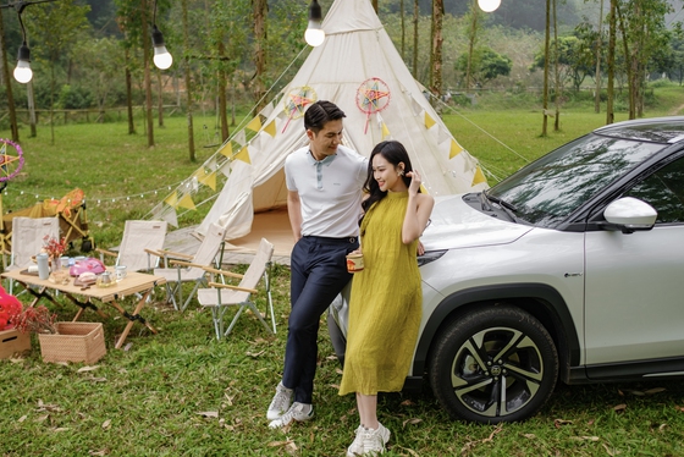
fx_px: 760
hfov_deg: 48.4
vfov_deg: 33.4
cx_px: 344
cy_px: 238
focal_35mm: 40
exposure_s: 1/250
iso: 100
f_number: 2
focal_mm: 23
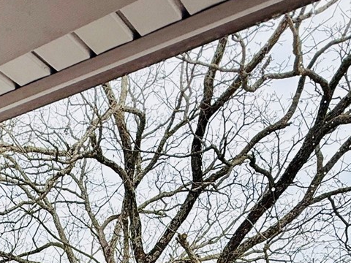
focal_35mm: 56
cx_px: 27
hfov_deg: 32.4
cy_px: 425
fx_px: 568
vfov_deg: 20.9
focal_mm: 2.22
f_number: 2.2
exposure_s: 1/1259
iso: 50
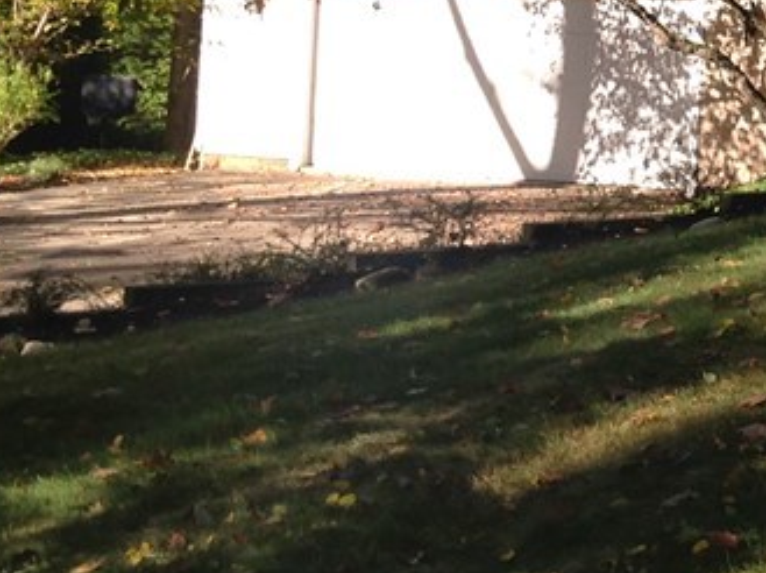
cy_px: -168
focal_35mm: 109
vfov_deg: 13.1
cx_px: 1087
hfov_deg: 16.7
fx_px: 2409
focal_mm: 4.28
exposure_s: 1/420
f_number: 2.4
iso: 50
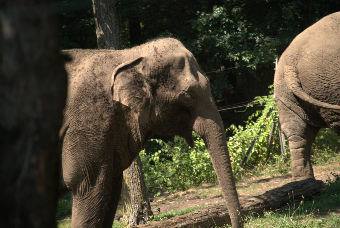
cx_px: 170
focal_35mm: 300
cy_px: 114
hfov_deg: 6.9
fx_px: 2837
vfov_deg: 4.6
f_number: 6.3
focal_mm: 200
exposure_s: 1/125
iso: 160
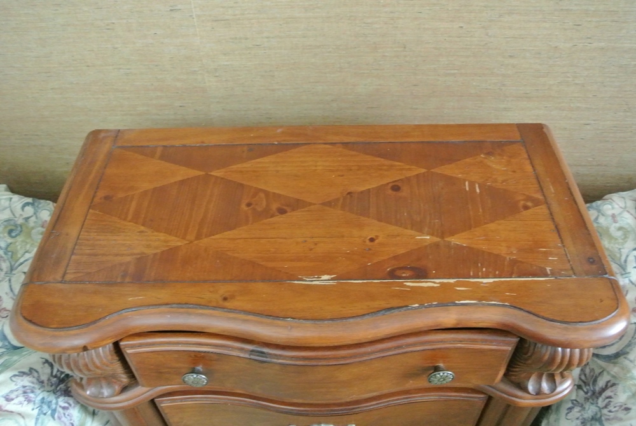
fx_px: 566
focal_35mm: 32
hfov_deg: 58.7
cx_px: 318
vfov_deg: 41.2
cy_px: 213
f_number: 3.8
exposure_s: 1/20
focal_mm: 12.2
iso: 3200
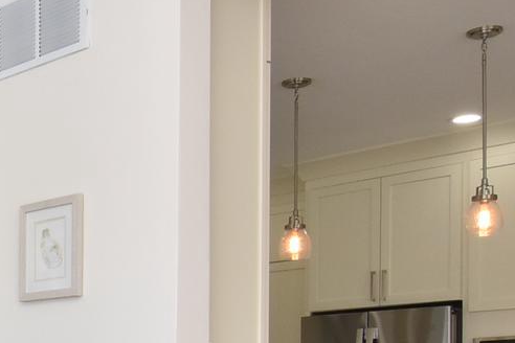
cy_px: 425
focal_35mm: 75
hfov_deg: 22.6
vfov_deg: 17.3
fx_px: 1073
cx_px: -238
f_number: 18
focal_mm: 12
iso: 800
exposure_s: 1/60
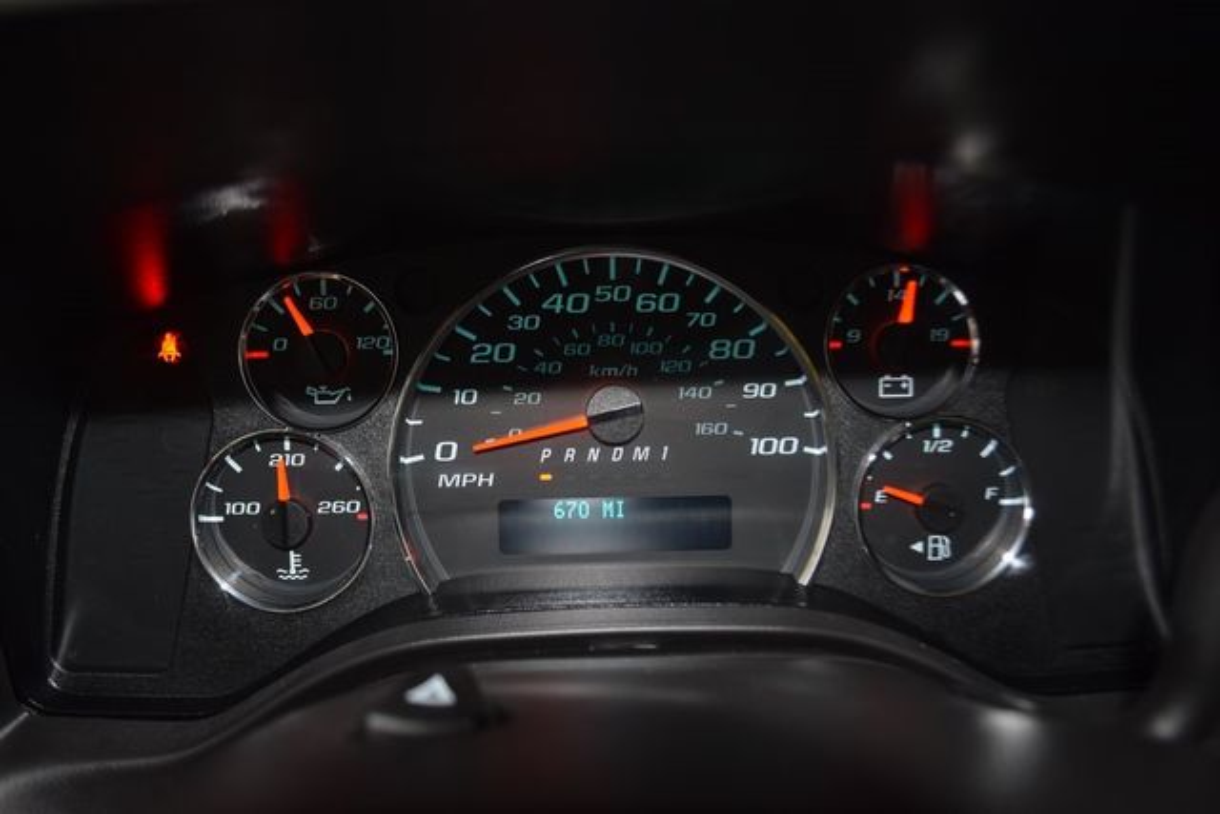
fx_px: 915
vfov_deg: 48.0
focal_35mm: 27
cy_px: 407
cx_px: 610
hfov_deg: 67.4
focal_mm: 18
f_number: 3.5
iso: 500
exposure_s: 1/30
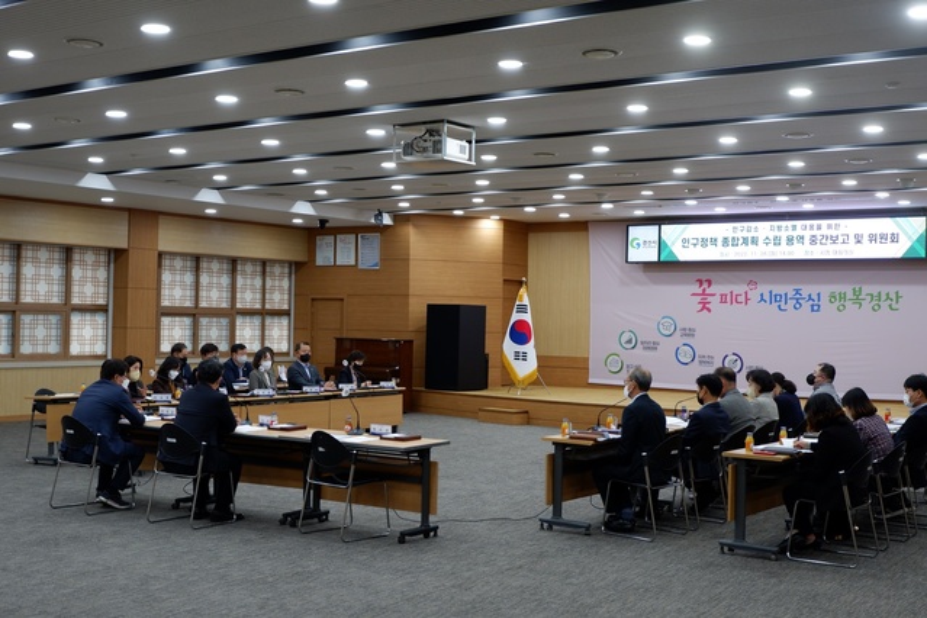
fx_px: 1159
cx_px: 464
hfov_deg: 43.6
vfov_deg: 29.9
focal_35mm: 45
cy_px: 309
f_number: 4.7
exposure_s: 1/45
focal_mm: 30.5
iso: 250
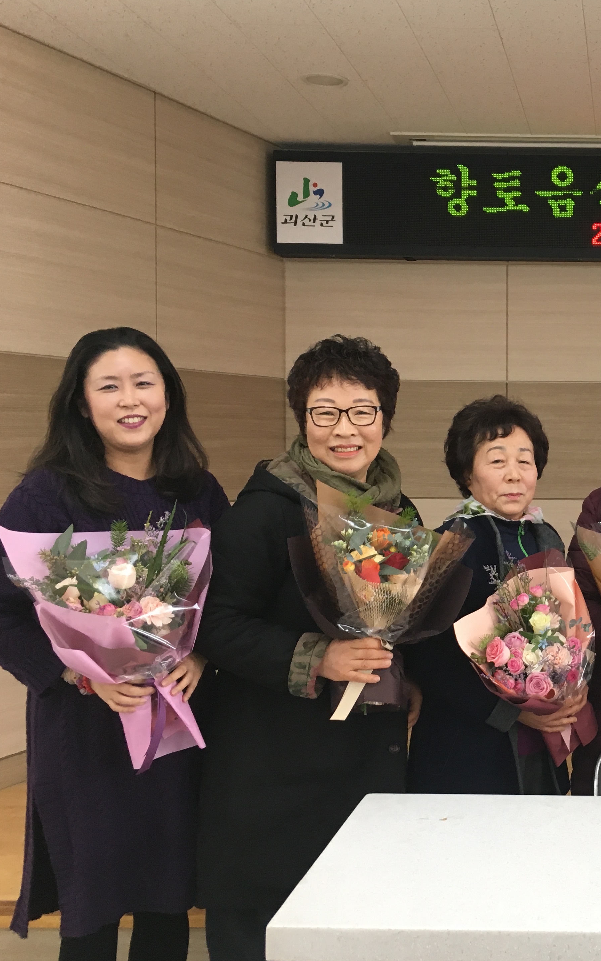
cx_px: 642
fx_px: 1127
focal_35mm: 43
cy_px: 481
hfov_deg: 27.6
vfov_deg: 46.2
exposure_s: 1/30
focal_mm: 4.15
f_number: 2.2
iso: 40
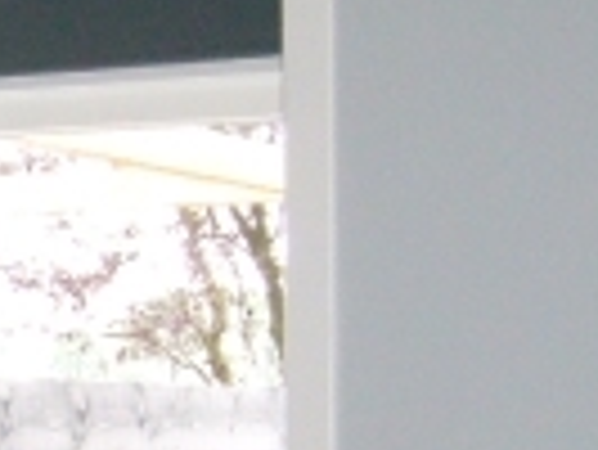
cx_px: -198
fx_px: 2732
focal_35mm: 158
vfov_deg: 9.4
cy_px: 378
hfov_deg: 12.1
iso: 200
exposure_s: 1/30
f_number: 2.8
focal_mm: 5.8
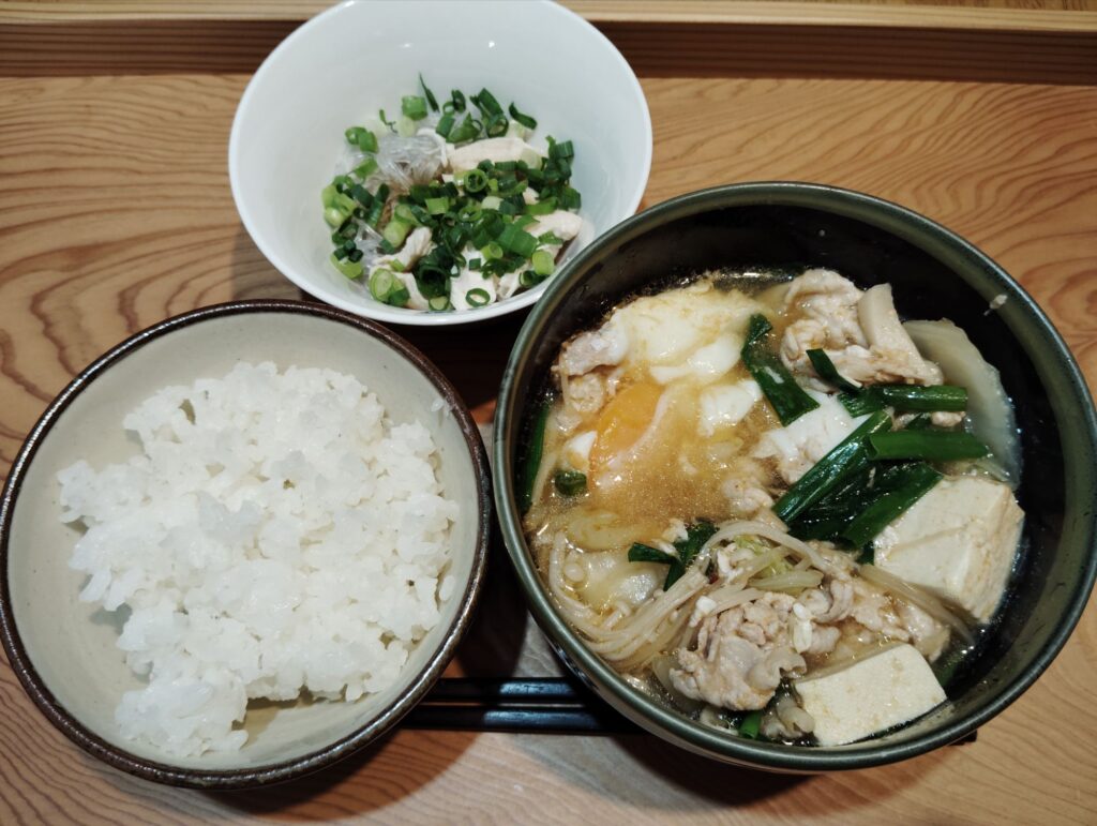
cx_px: 548
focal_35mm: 28
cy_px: 413
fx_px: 889
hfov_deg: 63.4
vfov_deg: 49.9
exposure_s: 1/50
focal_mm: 4.22
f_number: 1.8
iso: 669
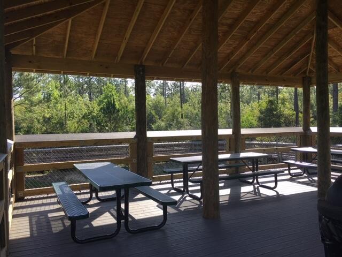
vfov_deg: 48.2
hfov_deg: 61.7
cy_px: 128
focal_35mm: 29
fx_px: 287
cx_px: 171
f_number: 2.2
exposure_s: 1/427
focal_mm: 4.15
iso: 25
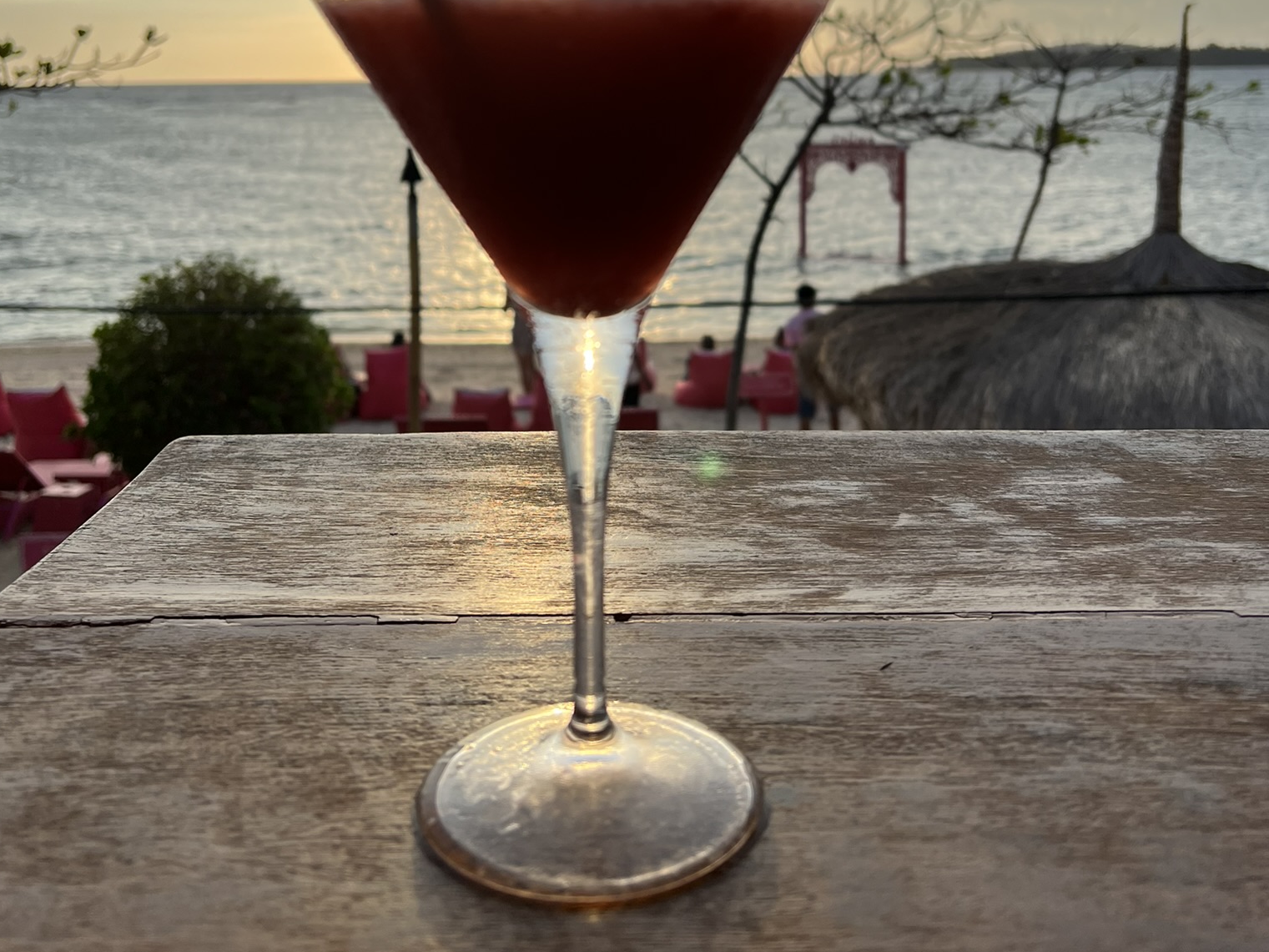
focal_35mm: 35
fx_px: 1283
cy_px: 177
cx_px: 629
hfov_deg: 52.6
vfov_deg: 39.0
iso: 50
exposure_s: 1/3257
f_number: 1.5
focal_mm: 5.7
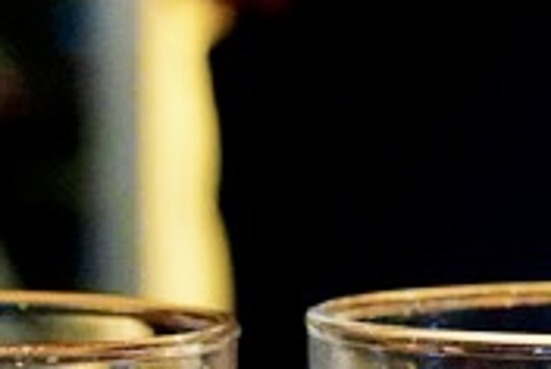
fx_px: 3649
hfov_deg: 8.6
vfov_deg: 5.7
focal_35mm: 238
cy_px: 558
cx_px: 150
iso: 6400
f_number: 5.6
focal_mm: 41
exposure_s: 1/100
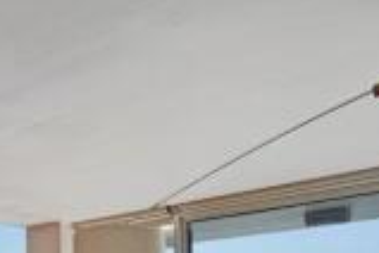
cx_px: -124
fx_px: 505
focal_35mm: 48
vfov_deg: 23.1
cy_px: 371
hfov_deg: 31.1
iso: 200
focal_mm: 16
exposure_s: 1/125
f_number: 7.1
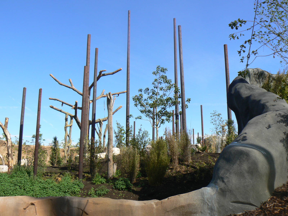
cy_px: 108
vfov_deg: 39.7
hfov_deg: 51.4
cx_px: 144
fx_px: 300
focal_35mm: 36
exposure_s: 1/400
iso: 80
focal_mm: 6
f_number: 5.6
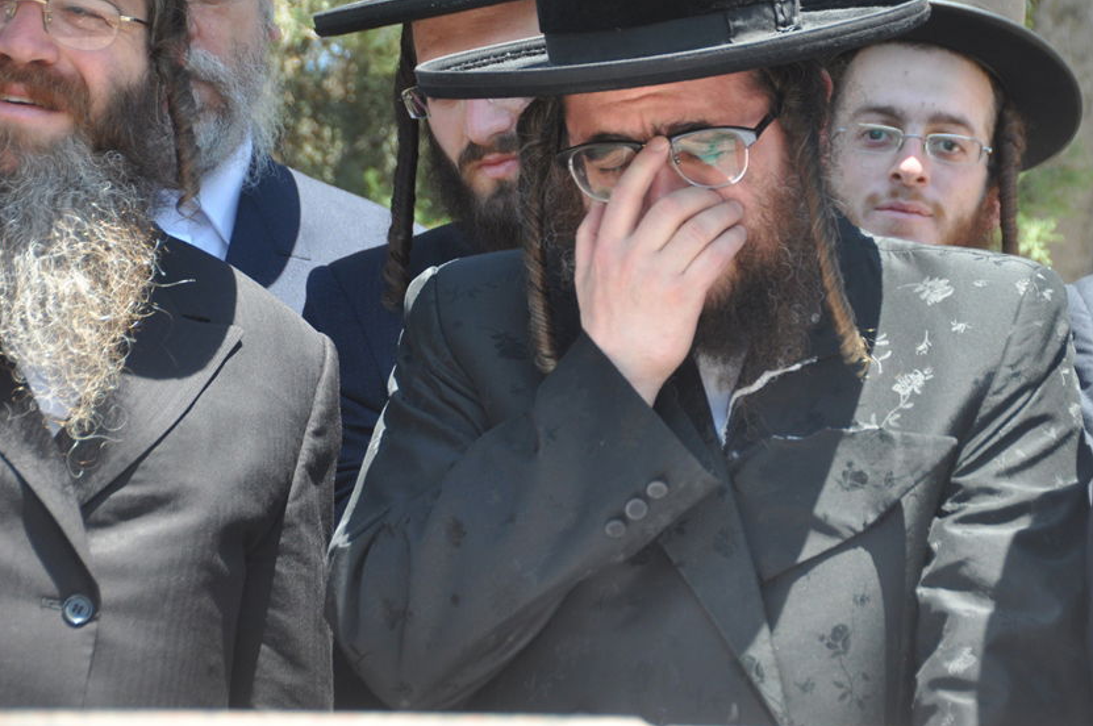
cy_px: 318
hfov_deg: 11.7
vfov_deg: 7.8
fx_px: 5326
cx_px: 663
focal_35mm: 176
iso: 400
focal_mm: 95
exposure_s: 1/320
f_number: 5.3
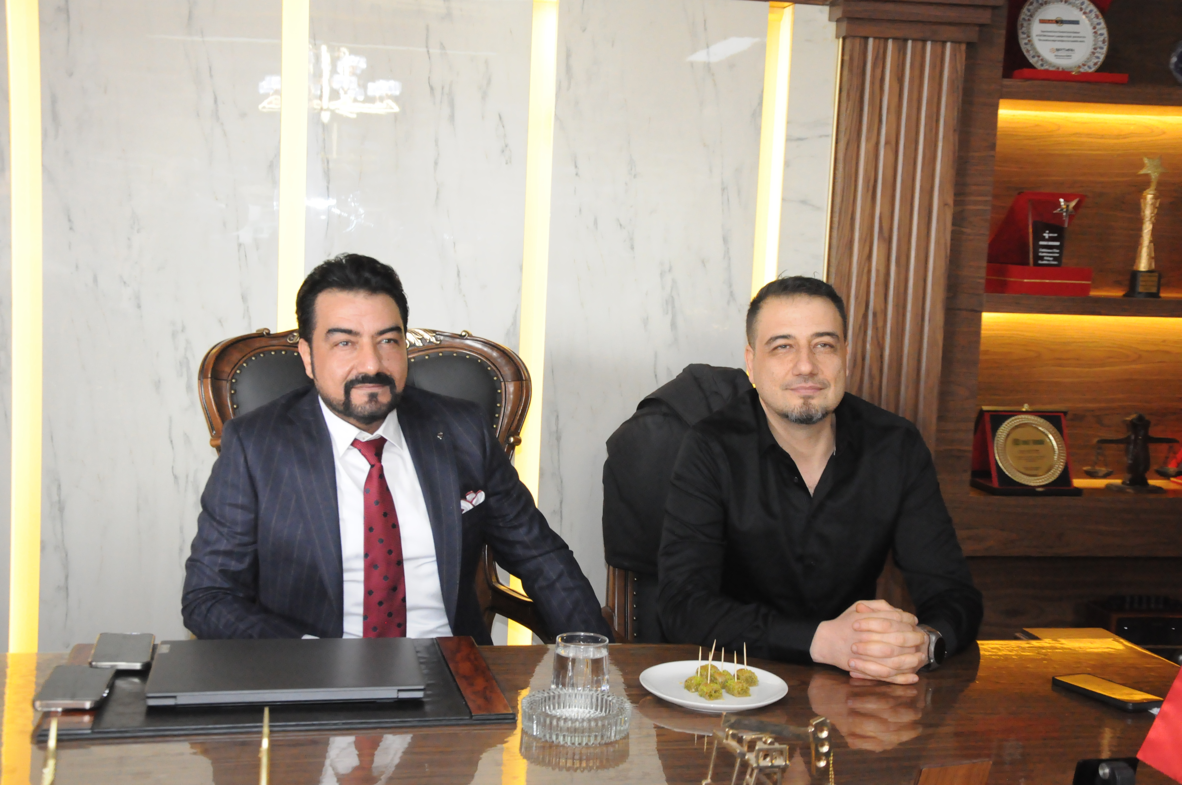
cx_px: 591
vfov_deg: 29.8
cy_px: 392
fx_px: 1476
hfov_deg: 43.7
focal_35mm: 45
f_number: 5.6
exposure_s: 1/40
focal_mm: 30
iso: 3200
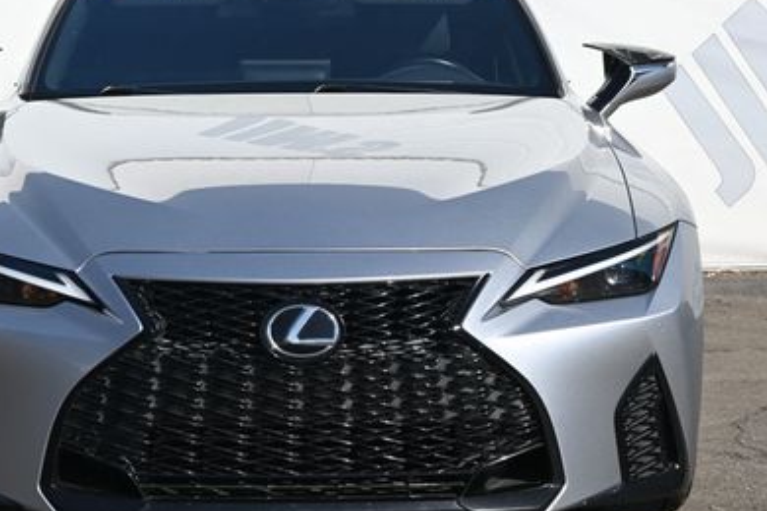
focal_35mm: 123
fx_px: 2620
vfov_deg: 11.1
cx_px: 299
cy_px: 200
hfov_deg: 16.6
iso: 125
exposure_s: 1/250
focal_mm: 50
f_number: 6.3
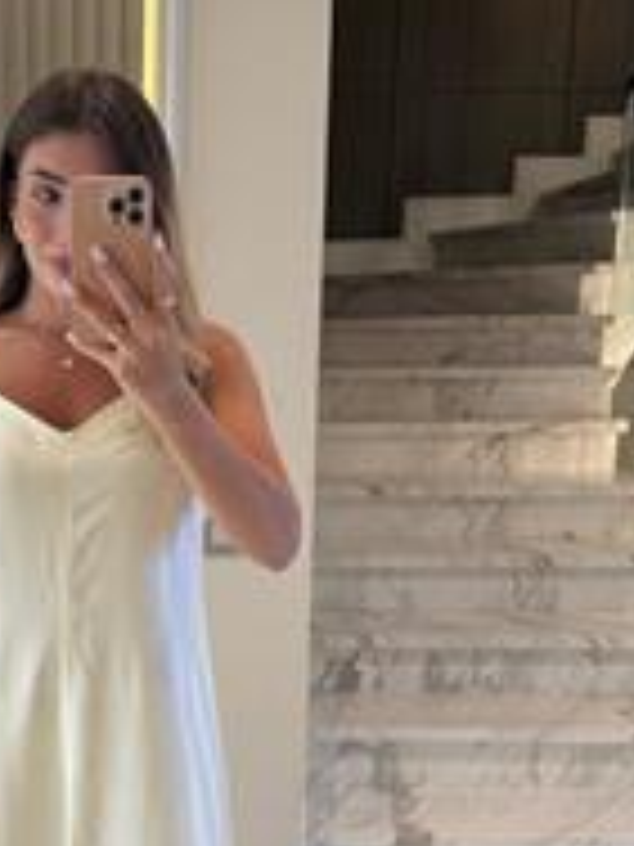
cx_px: 99
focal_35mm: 51
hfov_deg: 27.8
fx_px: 1245
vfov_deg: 37.1
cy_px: 567
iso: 160
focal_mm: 6.76
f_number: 1.78
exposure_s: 1/100
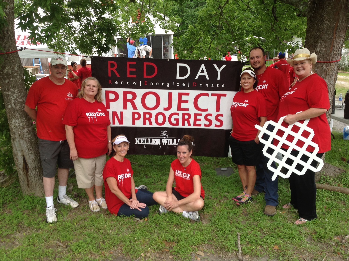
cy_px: 130
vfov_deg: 40.6
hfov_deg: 52.7
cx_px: 174
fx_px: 352
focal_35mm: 35
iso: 50
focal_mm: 4.28
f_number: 2.4
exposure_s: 1/136
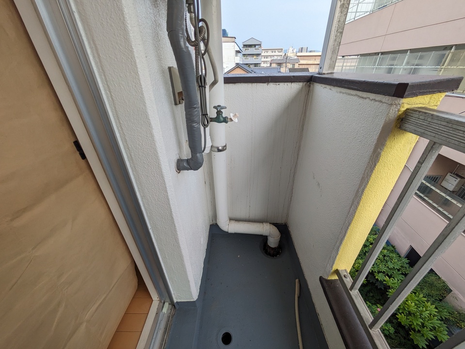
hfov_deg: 102.0
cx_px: 232
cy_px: 174
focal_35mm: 14
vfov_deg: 85.7
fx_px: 188
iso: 50
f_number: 2.2
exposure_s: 1/683
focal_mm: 1.83
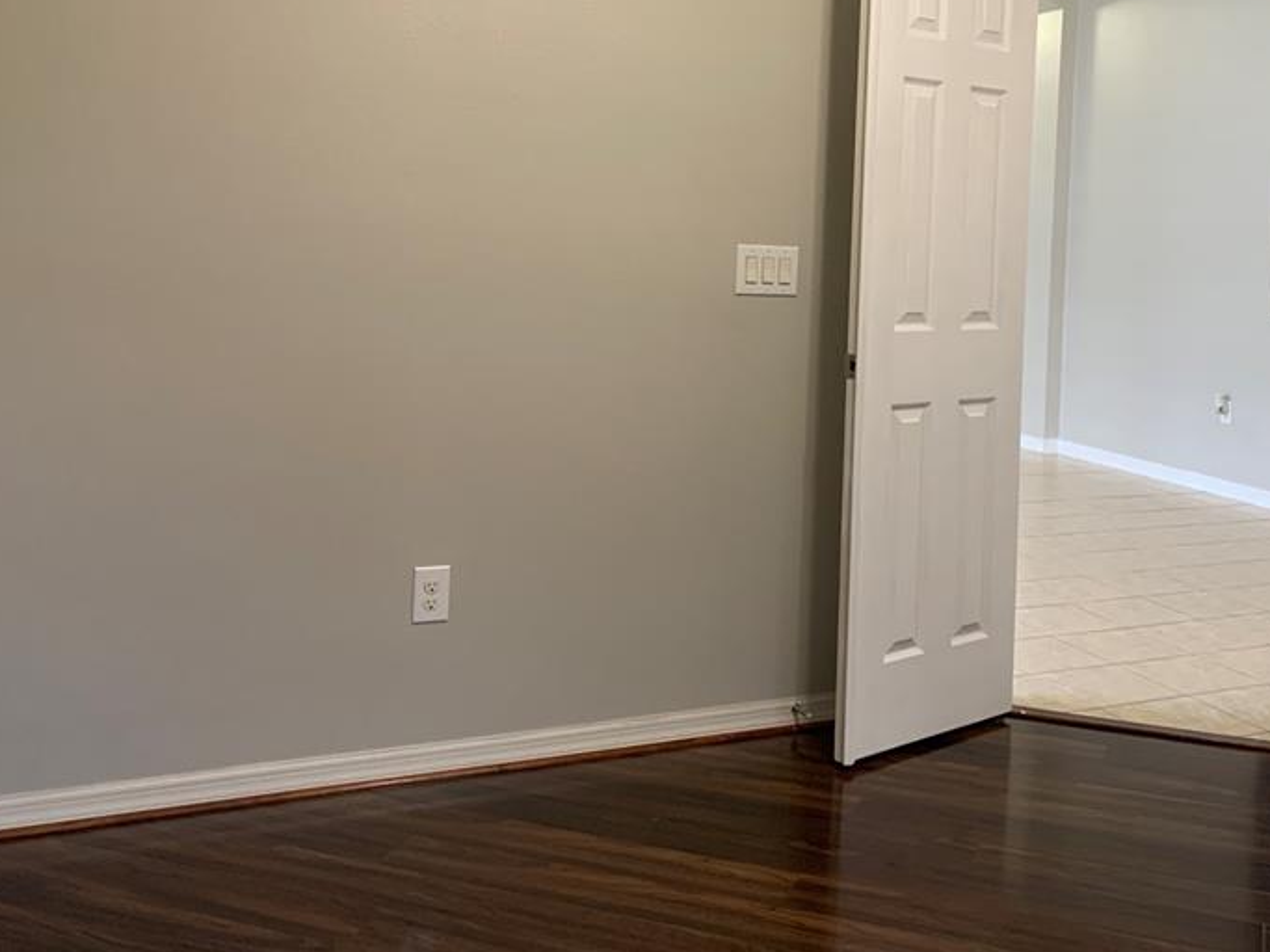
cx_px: 790
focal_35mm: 39
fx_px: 1431
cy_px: 268
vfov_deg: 36.2
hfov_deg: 47.5
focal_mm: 4.25
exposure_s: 1/60
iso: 200
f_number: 1.8
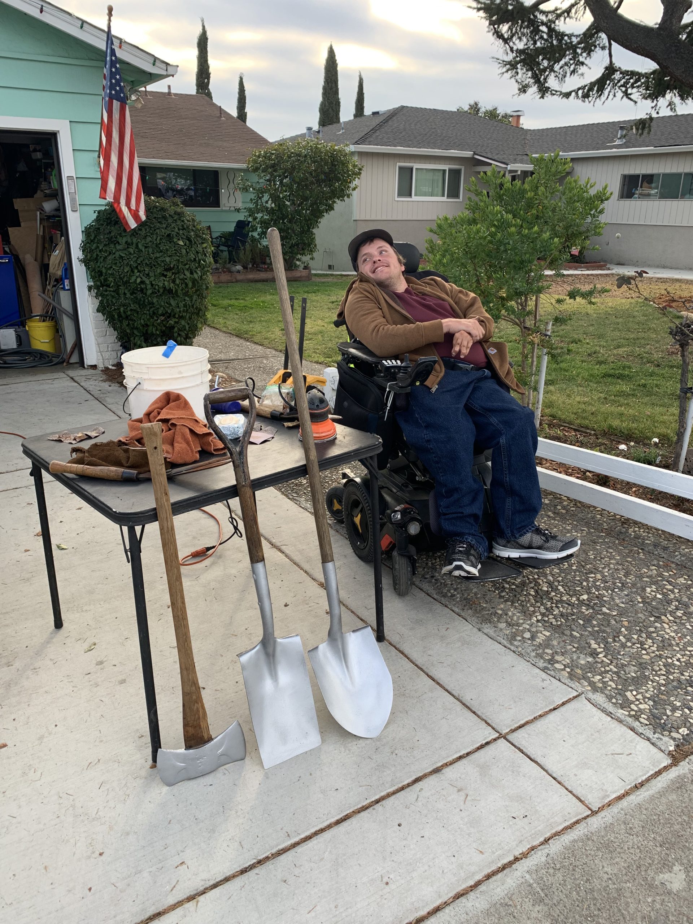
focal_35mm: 26
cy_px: 462
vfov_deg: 67.3
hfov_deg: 53.1
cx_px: 346
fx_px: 694
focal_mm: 4.25
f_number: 1.8
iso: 25
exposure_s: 1/263
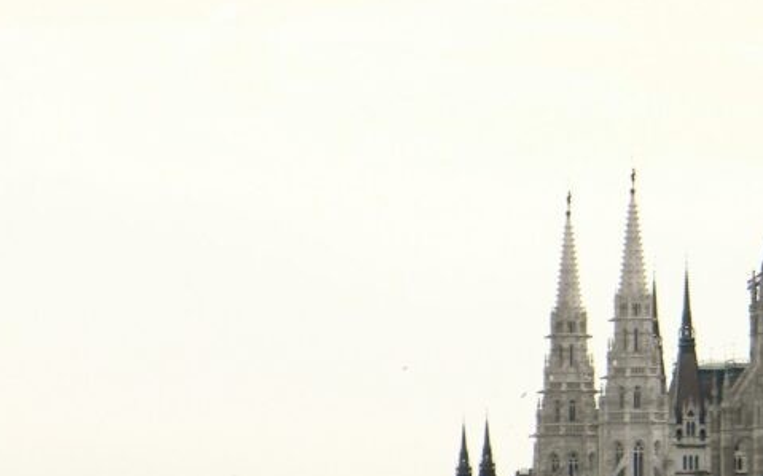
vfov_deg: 3.7
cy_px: 406
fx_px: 7359
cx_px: 739
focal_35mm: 354
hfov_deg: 5.9
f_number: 5
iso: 80
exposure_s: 1/326
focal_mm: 26.8
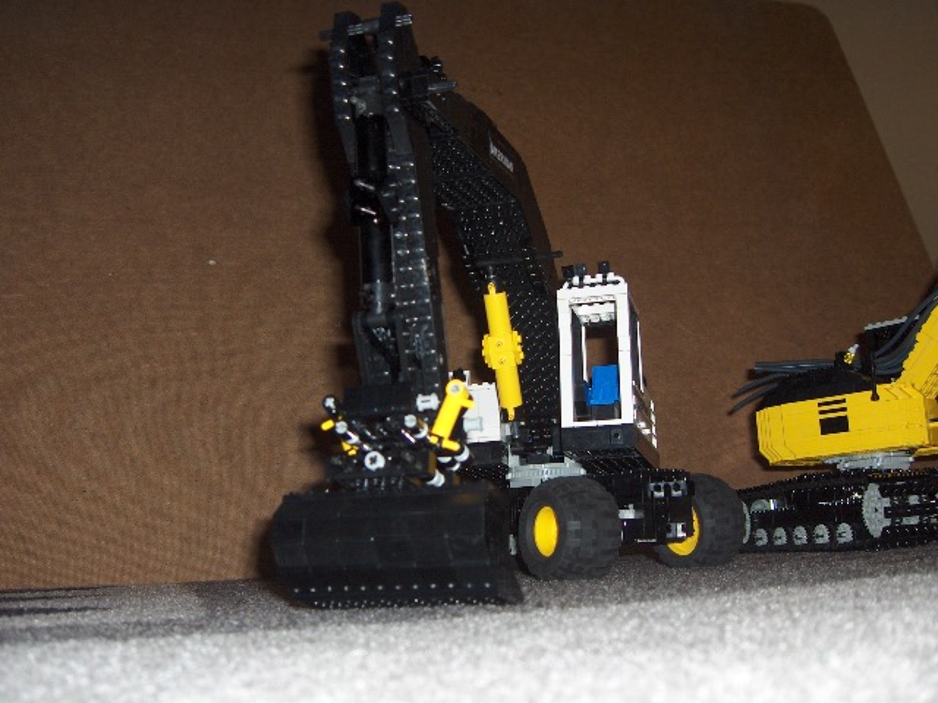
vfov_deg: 36.8
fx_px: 1057
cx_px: 469
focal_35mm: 39
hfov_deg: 47.9
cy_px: 352
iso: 100
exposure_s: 1/60
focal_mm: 8
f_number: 2.8
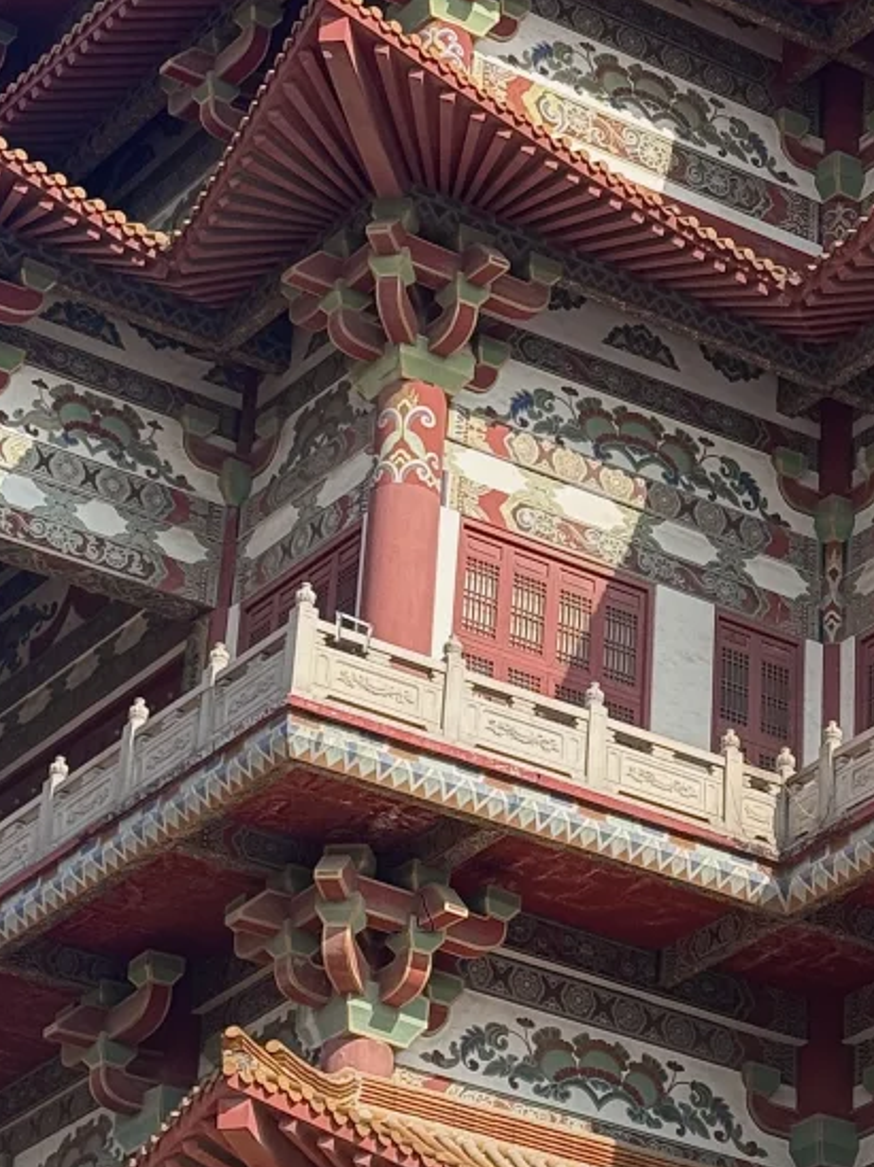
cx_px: 844
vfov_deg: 15.6
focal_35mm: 126
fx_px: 4247
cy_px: 274
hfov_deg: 11.6
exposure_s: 1/2611
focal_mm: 6.76
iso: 64
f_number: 1.78
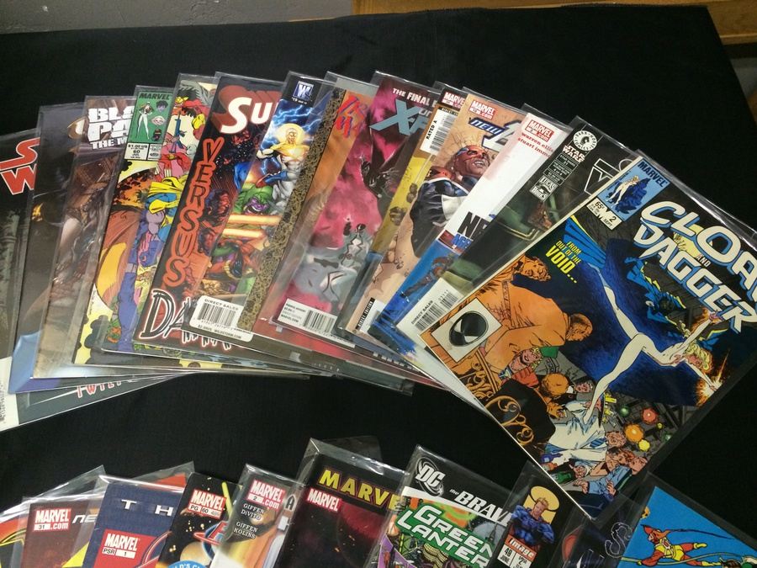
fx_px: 656
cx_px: 378
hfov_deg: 60.0
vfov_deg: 46.8
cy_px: 284
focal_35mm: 30
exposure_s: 1/30
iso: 250
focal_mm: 4.12
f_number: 2.2
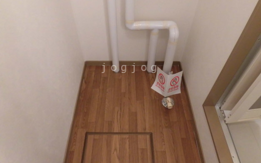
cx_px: 130
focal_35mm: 26
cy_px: 68
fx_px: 185
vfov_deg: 47.4
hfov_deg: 70.4
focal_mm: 4.3
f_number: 3.1
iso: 400
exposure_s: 1/25
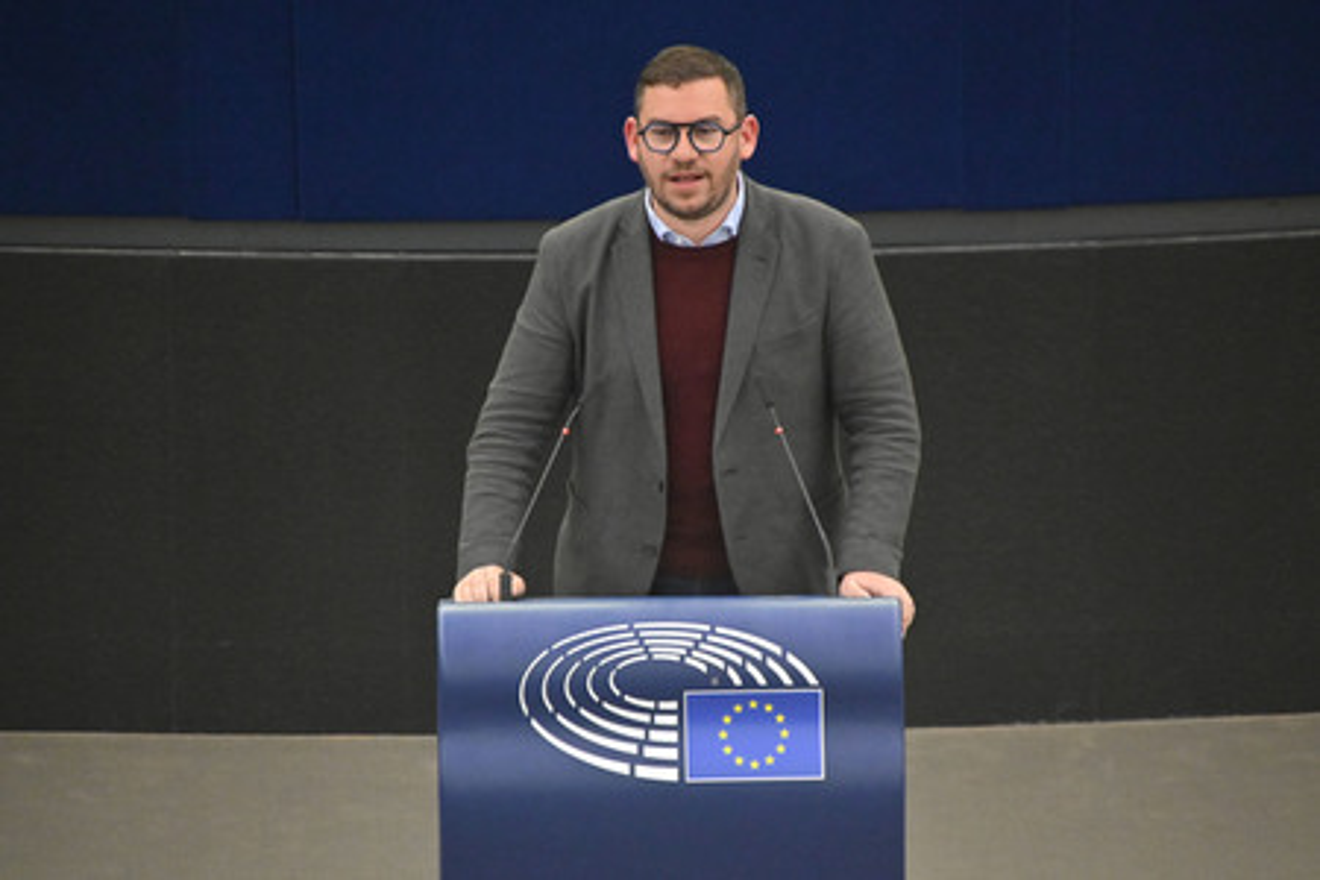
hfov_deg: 4.1
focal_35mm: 500
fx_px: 18332
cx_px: 660
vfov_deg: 2.7
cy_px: 440
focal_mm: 500
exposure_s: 1/400
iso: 6400
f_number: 6.3
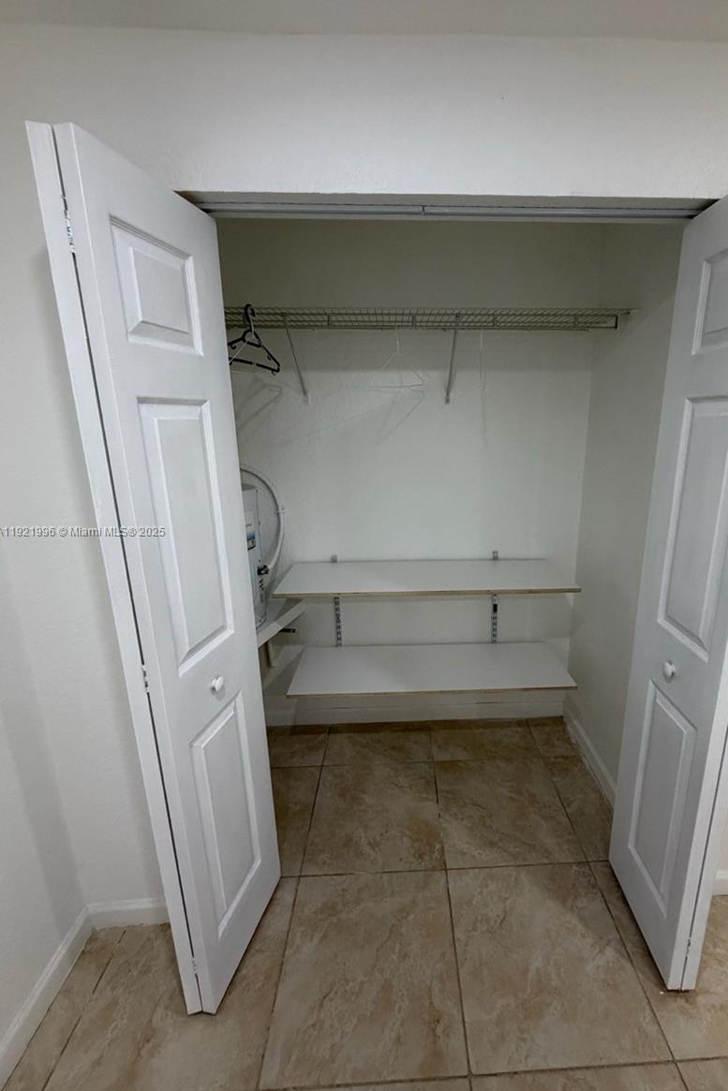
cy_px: 532
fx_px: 455
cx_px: 414
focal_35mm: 15
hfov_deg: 76.9
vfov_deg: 100.4
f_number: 2.2
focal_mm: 2.22
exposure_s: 1/120
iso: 250
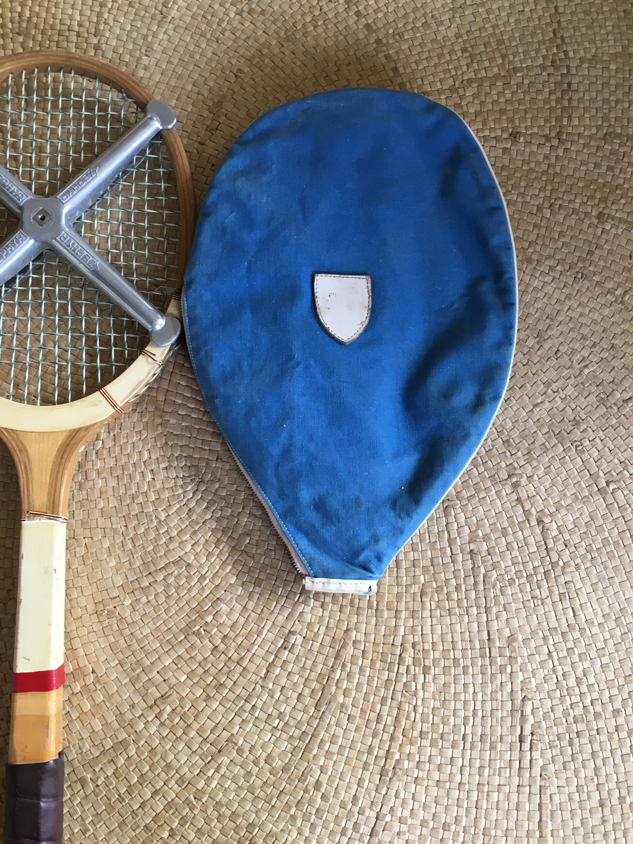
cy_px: 422
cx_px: 316
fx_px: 707
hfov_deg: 48.2
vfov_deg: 61.7
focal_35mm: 29
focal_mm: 4.15
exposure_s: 1/33
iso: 64
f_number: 2.2
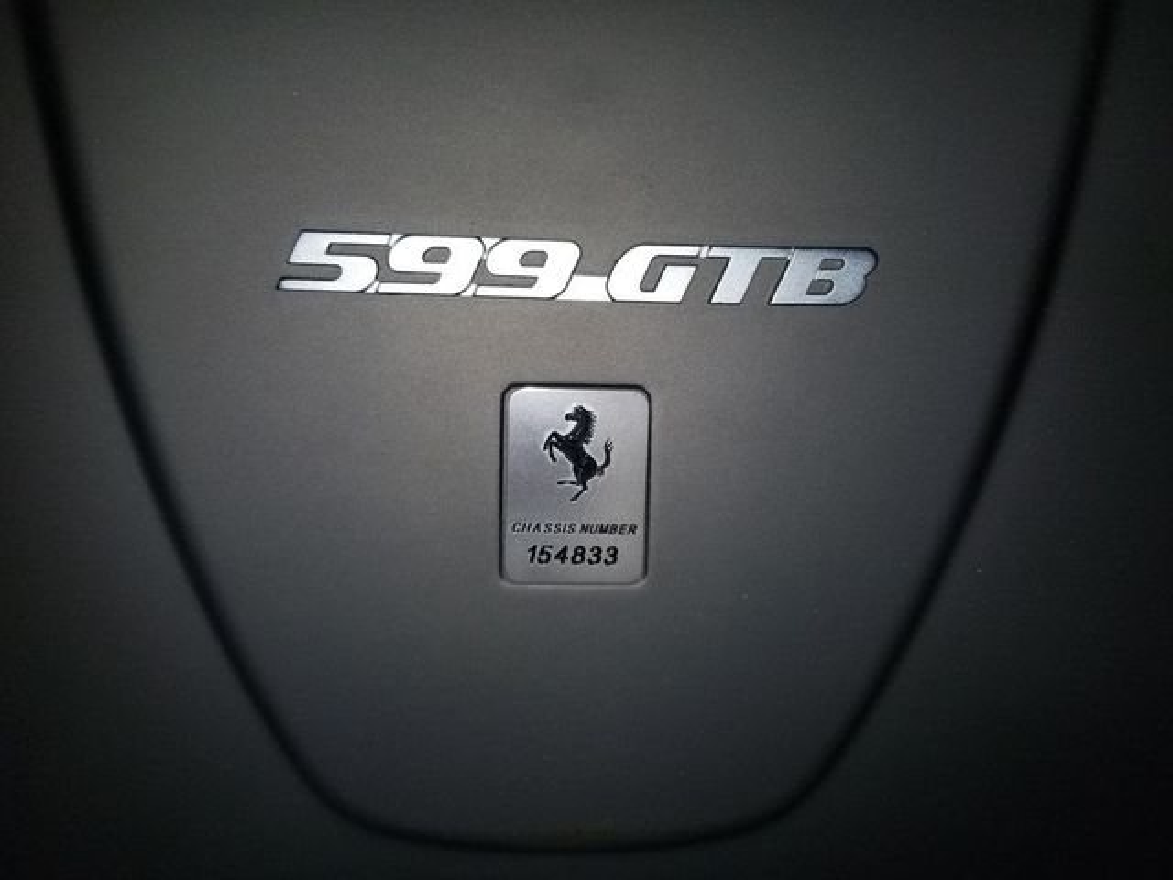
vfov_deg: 53.1
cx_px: 586
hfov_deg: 67.3
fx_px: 881
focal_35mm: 26
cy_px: 440
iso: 50
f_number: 1.7
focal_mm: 4.3
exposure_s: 1/123
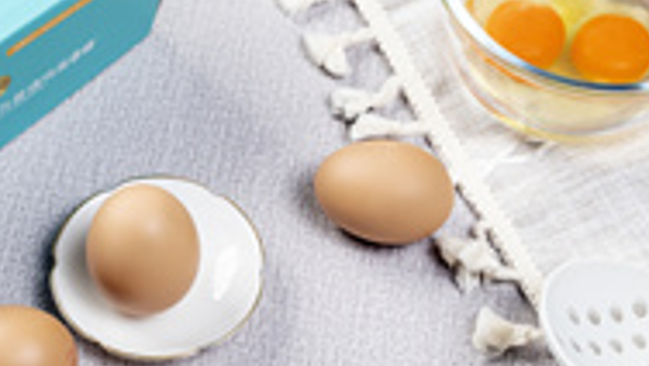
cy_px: 235
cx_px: 107
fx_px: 1699
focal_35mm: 99
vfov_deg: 12.3
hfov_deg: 21.3
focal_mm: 44.3
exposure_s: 1/200
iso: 1250
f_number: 5
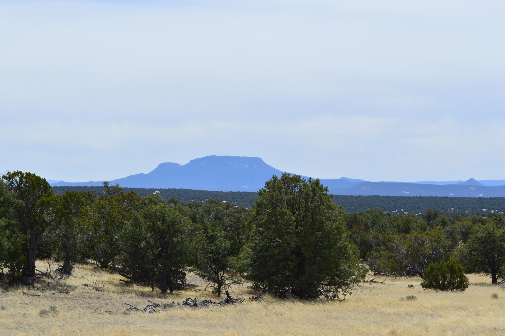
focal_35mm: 82
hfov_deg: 24.6
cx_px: 252
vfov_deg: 16.5
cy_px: 168
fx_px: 1156
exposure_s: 1/500
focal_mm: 55
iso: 250
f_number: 11
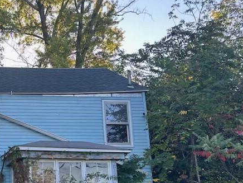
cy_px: 147
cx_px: -12
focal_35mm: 61
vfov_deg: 23.7
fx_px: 428
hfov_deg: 29.2
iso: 50
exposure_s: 1/388
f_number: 1.5
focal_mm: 5.7
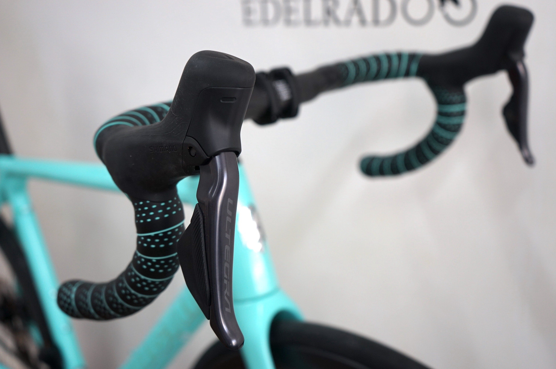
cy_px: 184
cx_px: 278
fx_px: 586
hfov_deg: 50.7
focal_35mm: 38
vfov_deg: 35.0
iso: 320
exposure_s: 1/60
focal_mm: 38
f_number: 4
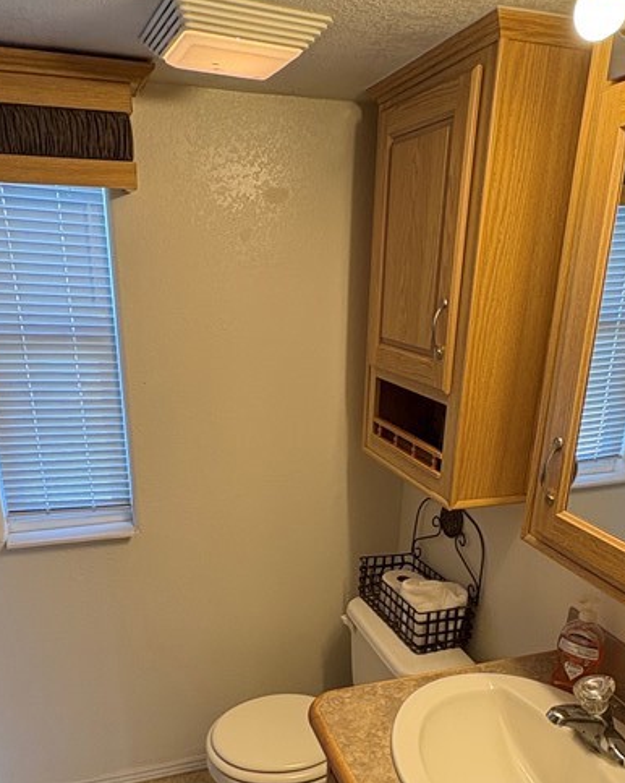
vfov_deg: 58.4
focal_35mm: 29
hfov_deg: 49.9
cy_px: 551
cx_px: 314
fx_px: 671
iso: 200
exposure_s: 1/120
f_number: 2.2
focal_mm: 2.22
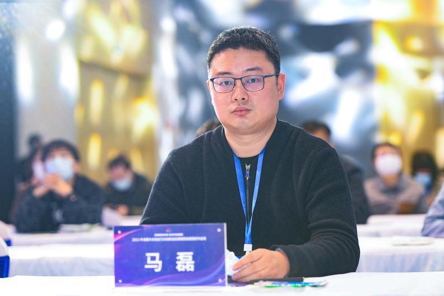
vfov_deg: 13.3
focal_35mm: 103
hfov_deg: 19.8
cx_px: 224
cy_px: 147
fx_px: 1270
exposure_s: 1/250
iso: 1600
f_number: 3.2
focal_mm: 102
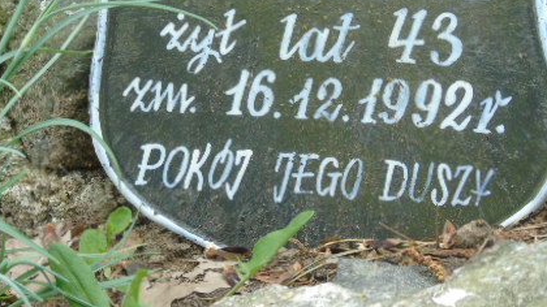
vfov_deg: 3.0
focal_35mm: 403
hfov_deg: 5.4
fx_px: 5844
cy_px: 16
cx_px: 257
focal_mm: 43
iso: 250
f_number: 4.8
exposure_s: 1/125
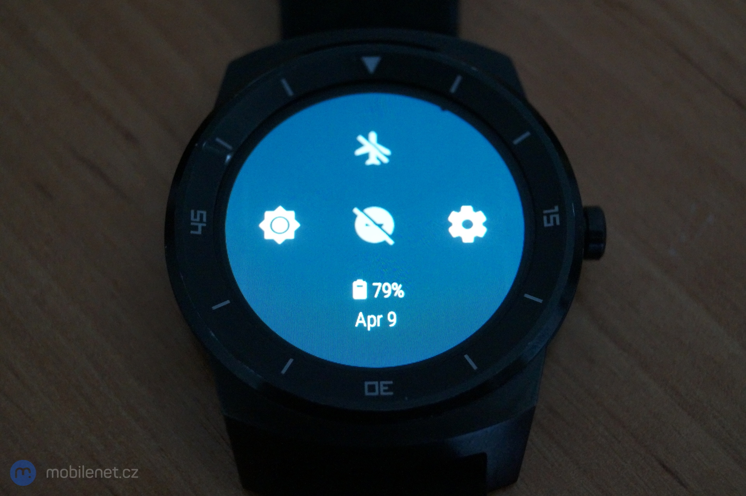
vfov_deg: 18.2
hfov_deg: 27.0
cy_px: 248
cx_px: 373
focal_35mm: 75
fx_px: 1553
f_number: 5.6
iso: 3200
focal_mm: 50
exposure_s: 1/50
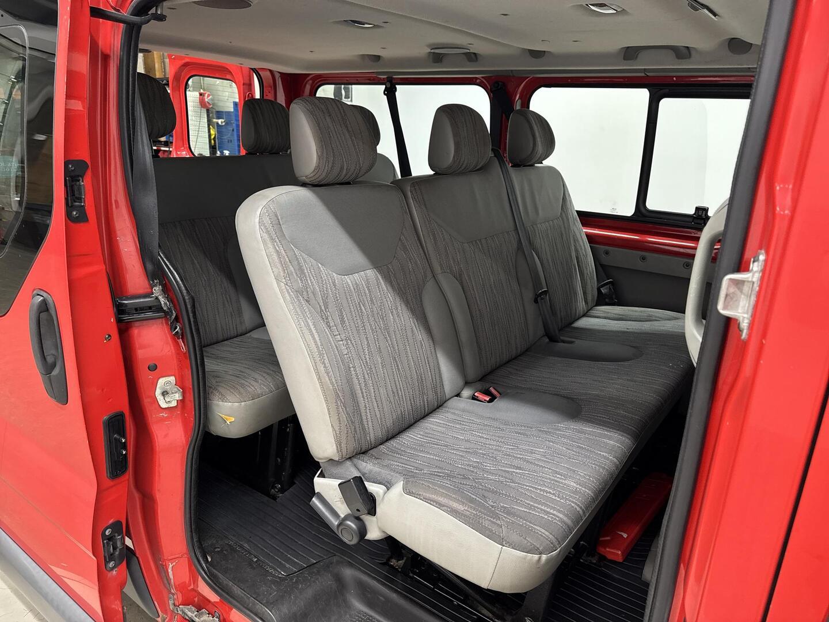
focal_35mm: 24
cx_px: 414
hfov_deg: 71.6
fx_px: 575
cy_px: 311
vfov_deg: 56.8
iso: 320
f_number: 1.78
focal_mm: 6.76
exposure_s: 1/50
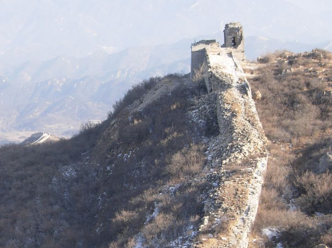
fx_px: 1074
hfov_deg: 17.5
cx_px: 101
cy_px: 154
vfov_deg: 13.2
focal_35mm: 112
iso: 50
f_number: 4.4
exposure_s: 1/132
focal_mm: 12.9
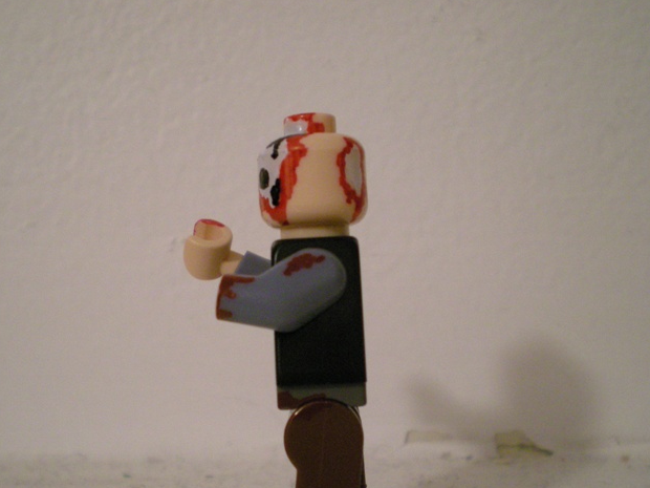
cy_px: 303
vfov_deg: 29.6
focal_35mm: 49
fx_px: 920
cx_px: 299
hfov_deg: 38.9
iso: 384
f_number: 3.1
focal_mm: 6.3
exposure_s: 1/8
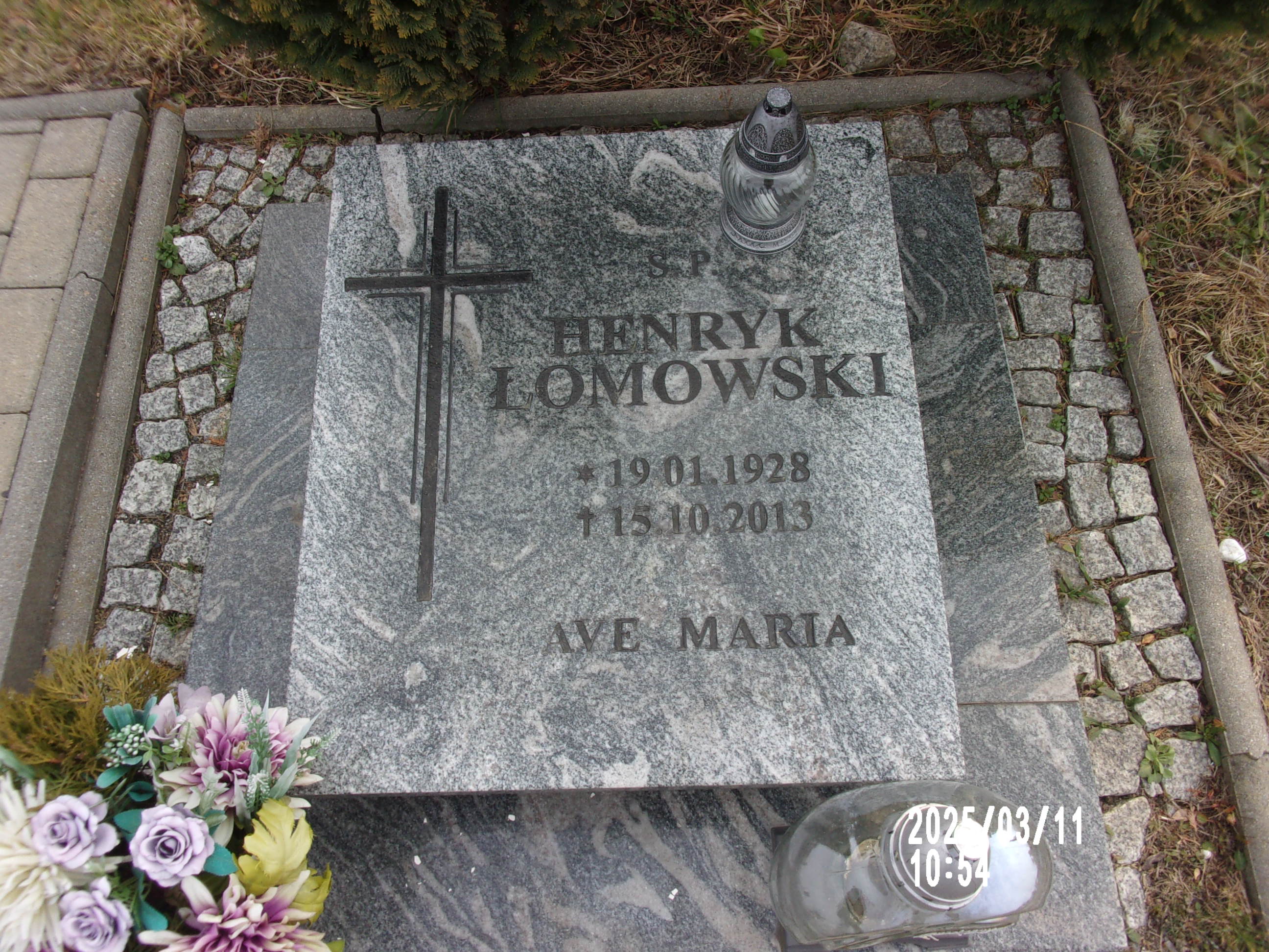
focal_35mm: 28
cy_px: 476
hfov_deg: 63.4
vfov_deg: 49.7
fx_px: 1026
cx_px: 634
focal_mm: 5.1
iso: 80
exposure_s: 1/45
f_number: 10.8
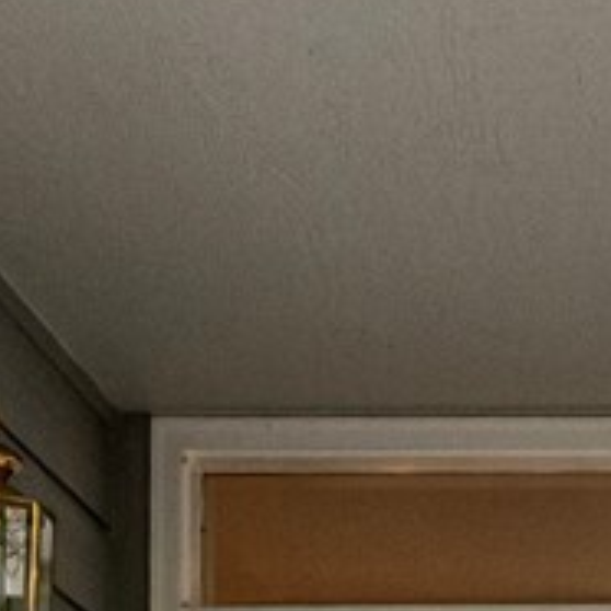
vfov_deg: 12.4
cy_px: 1235
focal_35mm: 124
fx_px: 2476
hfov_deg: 13.8
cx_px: 675
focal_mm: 16
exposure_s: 1/250
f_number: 8
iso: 1600
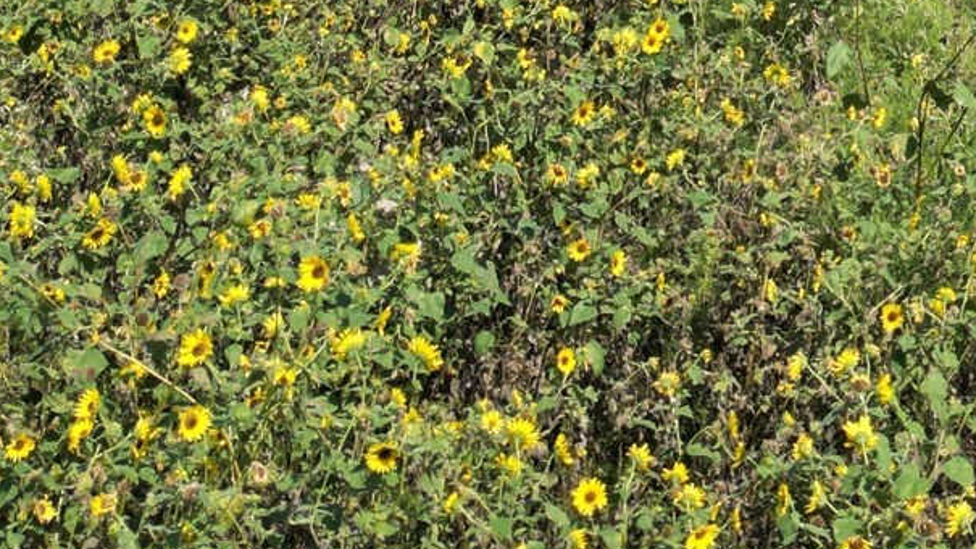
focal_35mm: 83
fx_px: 2148
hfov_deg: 23.2
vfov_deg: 13.6
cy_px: -307
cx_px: 1210
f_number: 1.7
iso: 100
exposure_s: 1/2000
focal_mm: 6.72
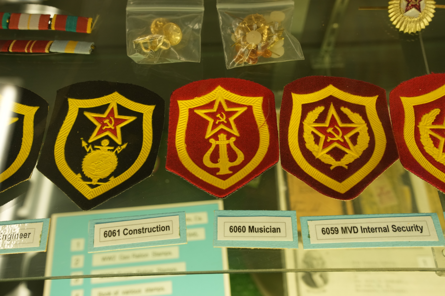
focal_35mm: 35
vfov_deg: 37.9
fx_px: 433
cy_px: 148
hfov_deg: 54.4
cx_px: 222
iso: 800
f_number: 7.1
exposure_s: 1/40
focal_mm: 35
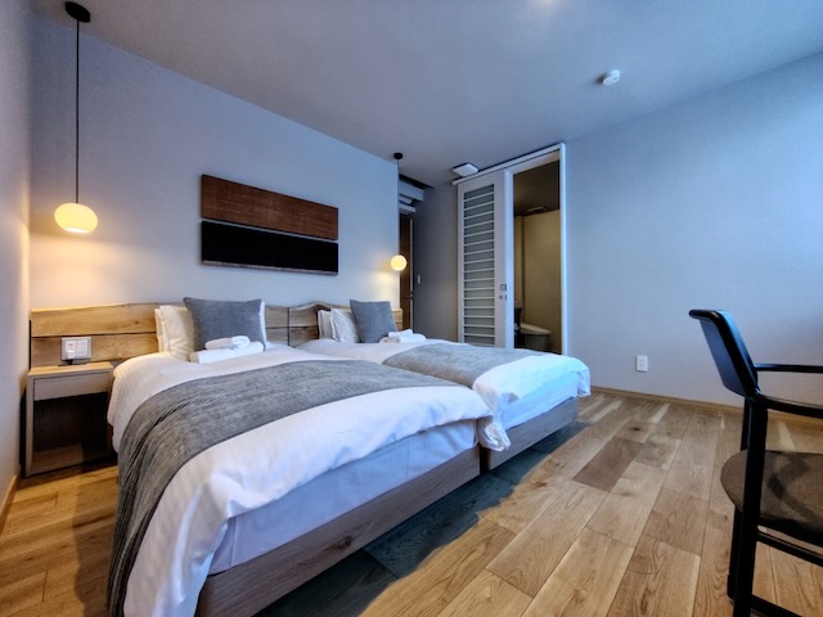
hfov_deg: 106.2
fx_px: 309
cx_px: 412
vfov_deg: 89.9
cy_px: 308
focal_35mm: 13
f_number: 2.2
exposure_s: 1/50
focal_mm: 2.16
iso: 892
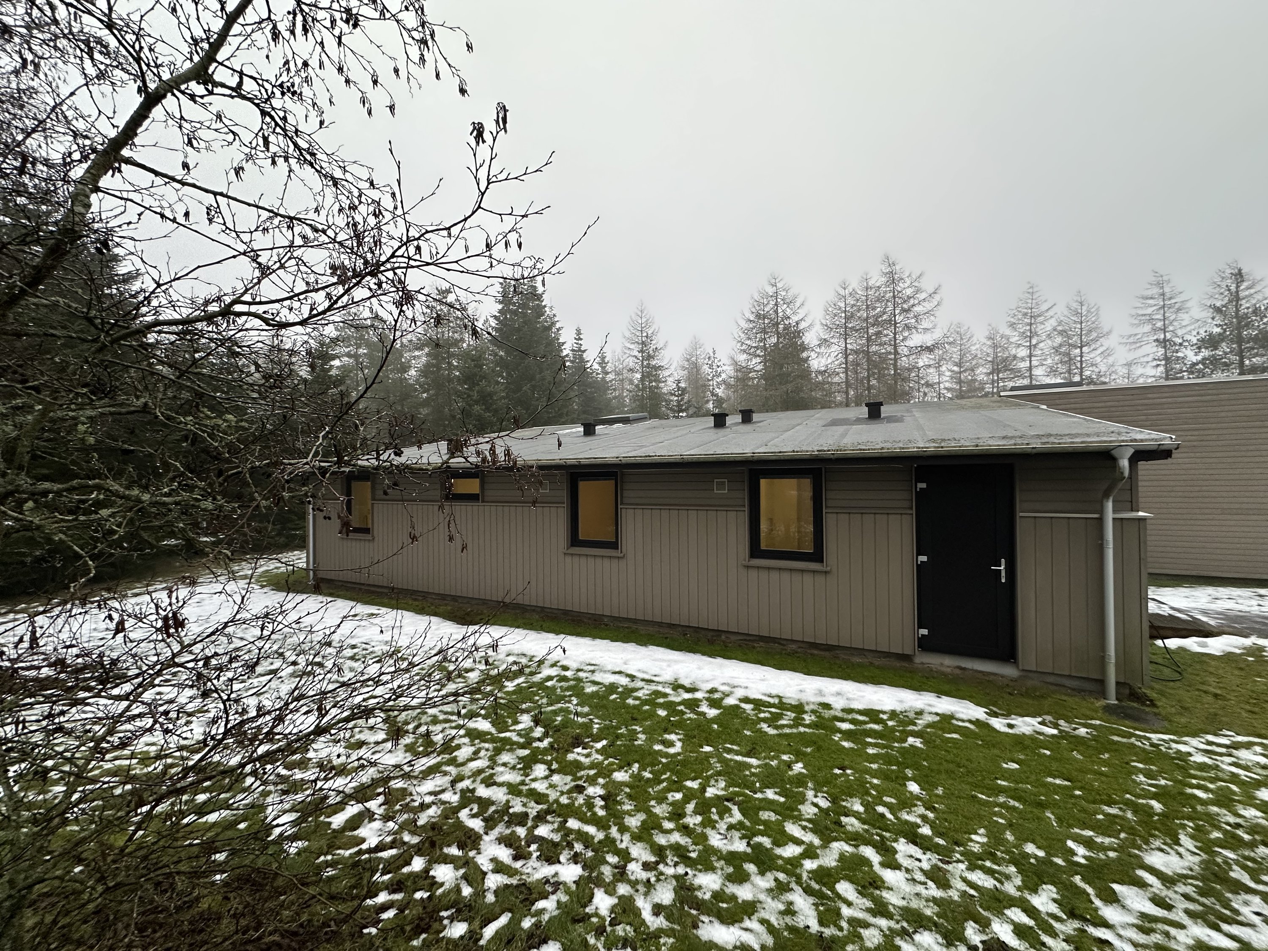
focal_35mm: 14
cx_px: 634
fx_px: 513
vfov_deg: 85.7
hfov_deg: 102.1
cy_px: 476
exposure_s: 1/100
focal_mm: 2.22
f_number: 2.2
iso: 200
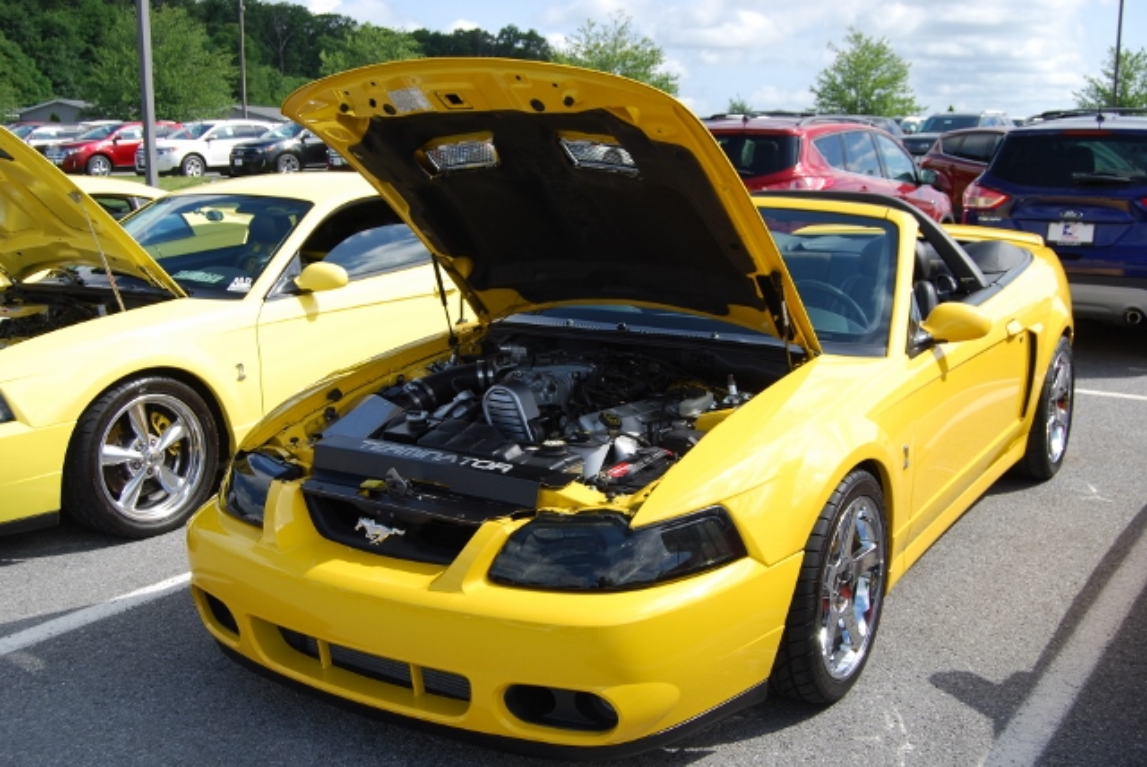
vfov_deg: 34.3
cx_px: 574
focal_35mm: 39
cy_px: 384
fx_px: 1244
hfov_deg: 49.5
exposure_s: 1/200
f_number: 7.1
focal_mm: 26
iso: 100
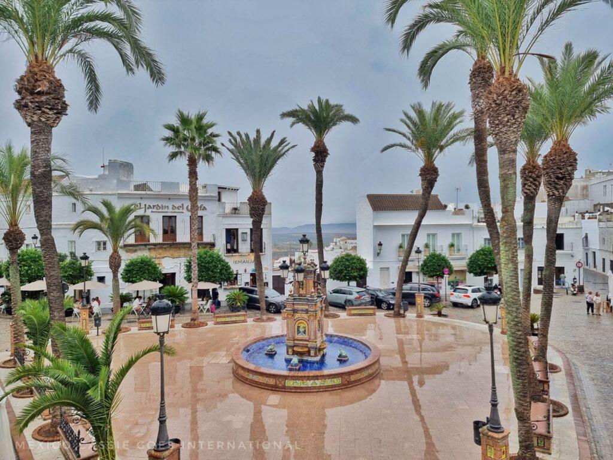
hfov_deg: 71.6
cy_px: 230
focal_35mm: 24
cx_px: 306
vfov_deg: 56.8
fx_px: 425
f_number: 1.8
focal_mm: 6.7
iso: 50
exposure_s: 1/126
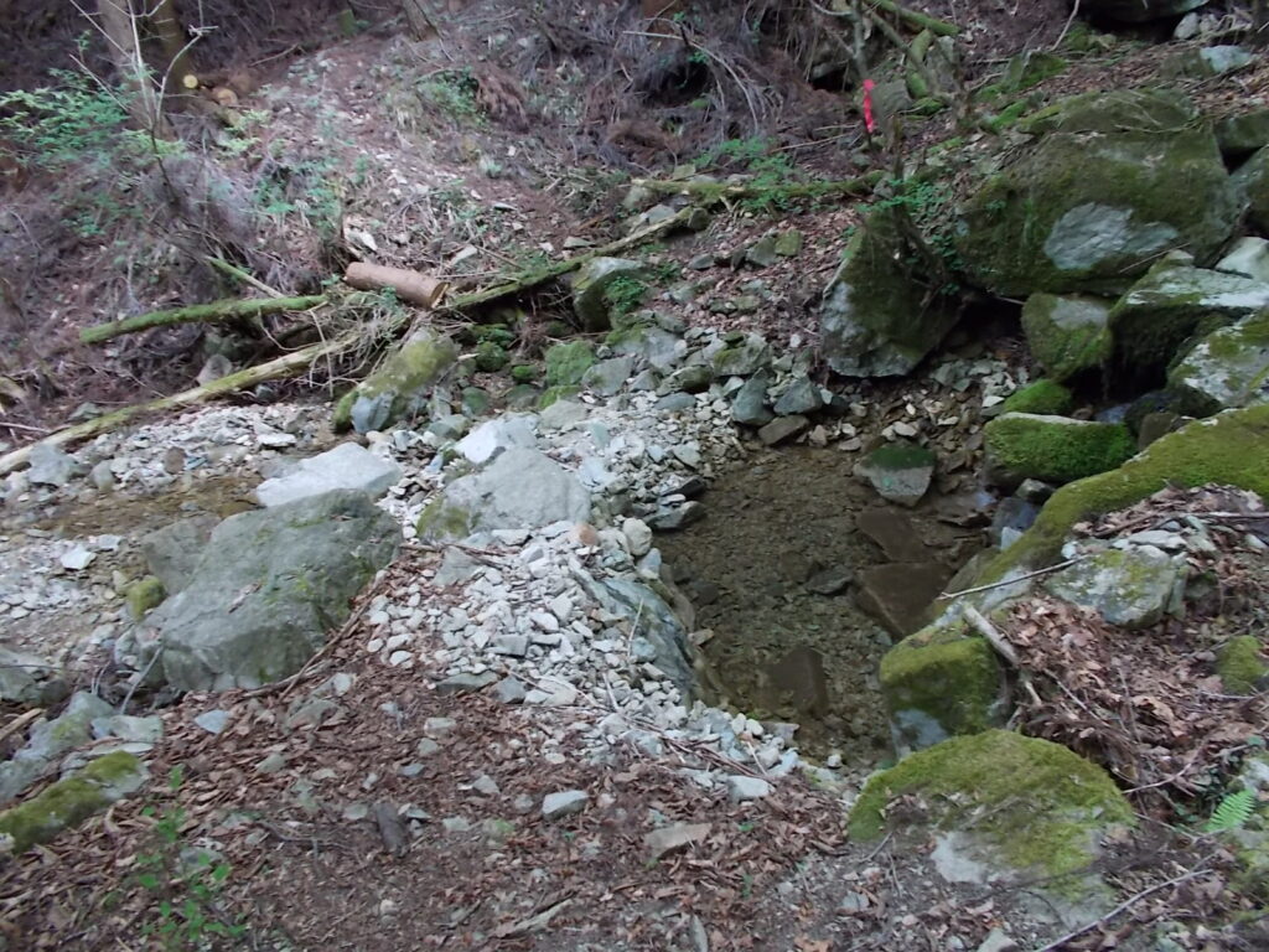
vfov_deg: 53.1
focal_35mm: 26
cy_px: 476
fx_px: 953
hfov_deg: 67.3
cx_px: 634
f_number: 3.2
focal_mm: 4.6
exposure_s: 1/25
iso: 200
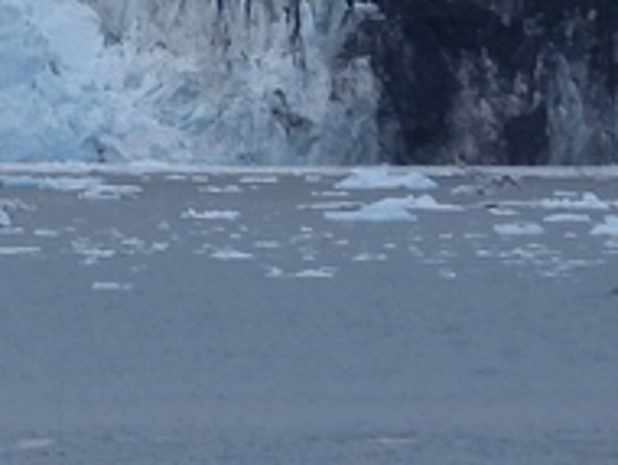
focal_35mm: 640
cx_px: -1194
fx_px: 11440
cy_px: -888
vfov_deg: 2.3
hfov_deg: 3.0
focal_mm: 17
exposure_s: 1/1600
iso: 100
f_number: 4
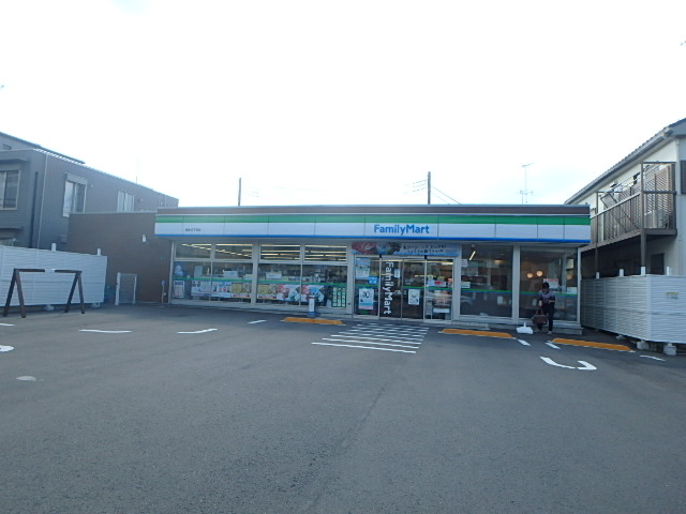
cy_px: 257
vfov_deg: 63.4
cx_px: 343
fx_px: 416
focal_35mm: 21
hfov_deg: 79.0
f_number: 3.5
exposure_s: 1/500
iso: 125
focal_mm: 3.7
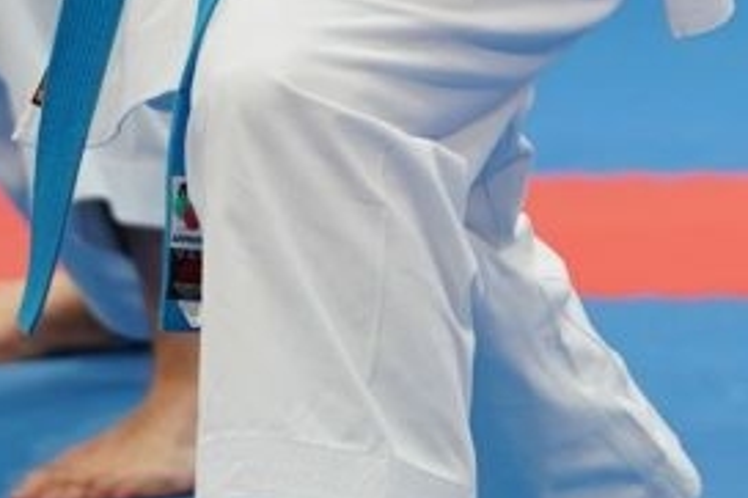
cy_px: -396
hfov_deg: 2.4
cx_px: 1122
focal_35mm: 874
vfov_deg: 1.6
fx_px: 18148
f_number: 2.8
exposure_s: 1/500
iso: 640
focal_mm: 132
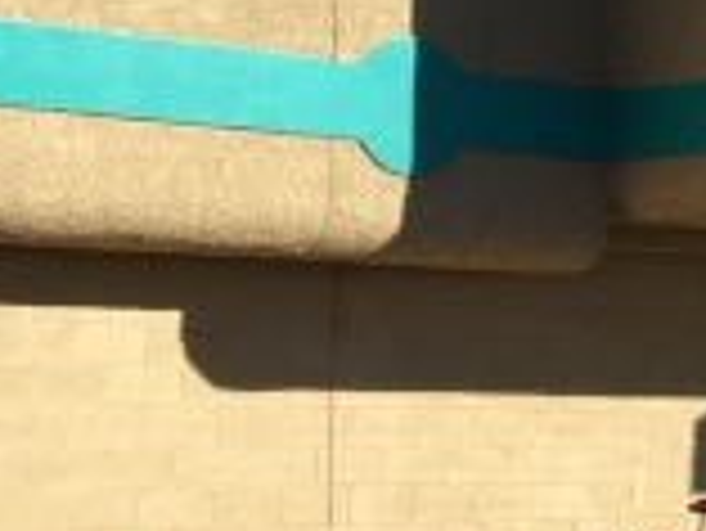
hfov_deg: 12.3
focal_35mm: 148
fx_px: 3021
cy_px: 72
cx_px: 1255
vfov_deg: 10.0
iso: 25
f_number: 2.2
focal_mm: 4.15
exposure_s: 1/2079
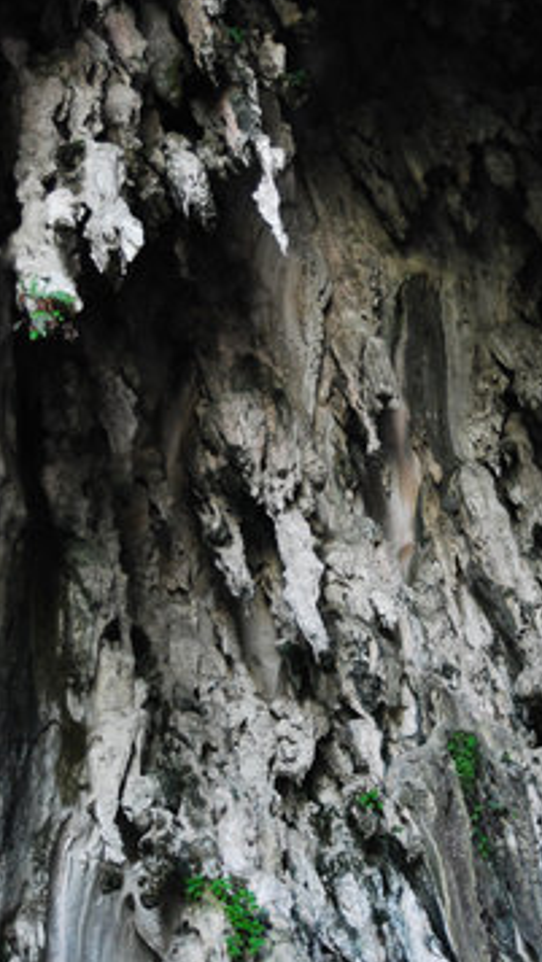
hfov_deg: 17.7
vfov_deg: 31.0
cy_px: 455
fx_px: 1736
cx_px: 321
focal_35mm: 68
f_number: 4
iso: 1250
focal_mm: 40
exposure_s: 1/125
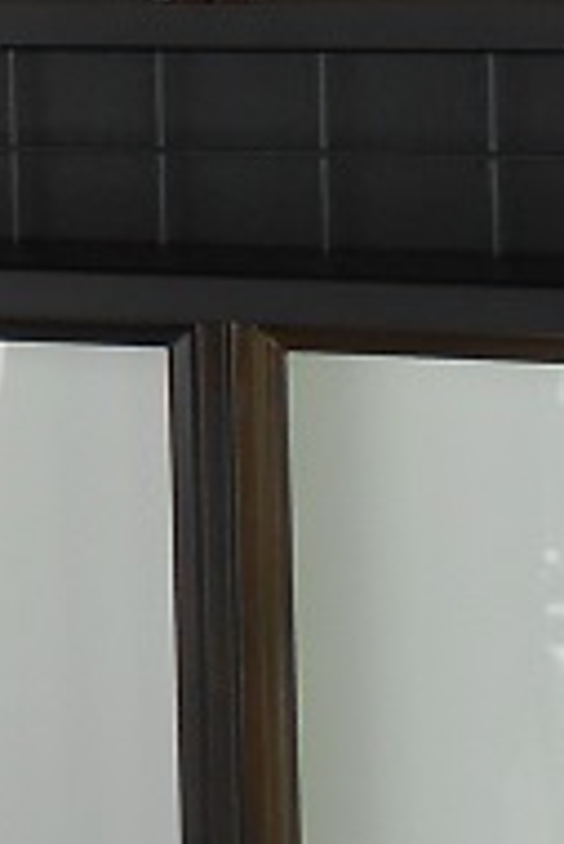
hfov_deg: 8.1
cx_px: -1403
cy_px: -173
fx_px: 3073
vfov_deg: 15.1
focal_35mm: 131
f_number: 3.5
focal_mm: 4.6
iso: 80
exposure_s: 1/80
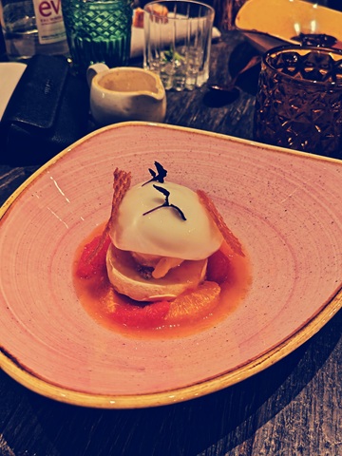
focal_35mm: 32
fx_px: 422
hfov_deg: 44.2
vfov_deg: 56.8
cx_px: 171
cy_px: 228
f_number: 1.75
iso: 1488
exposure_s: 1/33.3
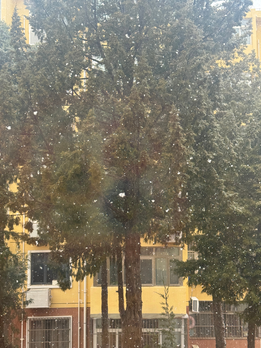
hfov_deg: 30.3
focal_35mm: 48
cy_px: 174
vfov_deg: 39.7
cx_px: 130
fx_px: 483
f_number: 1.78
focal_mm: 6.76
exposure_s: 1/281
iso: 64
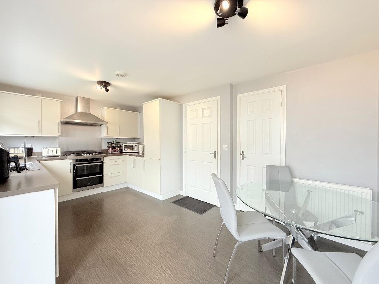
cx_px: 190
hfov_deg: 102.1
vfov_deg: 85.7
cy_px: 142
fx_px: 153
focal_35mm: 14
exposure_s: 1/99
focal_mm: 2.22
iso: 125
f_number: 2.2
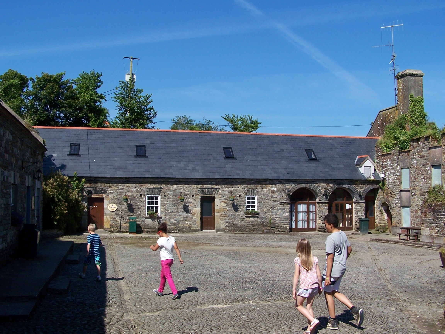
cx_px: 222
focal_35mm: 38
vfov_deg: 37.7
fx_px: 489
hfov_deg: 49.0
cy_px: 167
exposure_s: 1/350
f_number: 5.6
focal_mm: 6.3
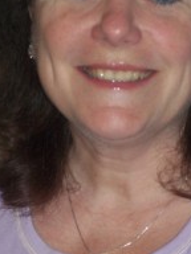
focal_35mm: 192
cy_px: 139
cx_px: 125
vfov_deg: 10.3
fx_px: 1413
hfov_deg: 7.7
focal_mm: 17.3
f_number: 3.6
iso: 125
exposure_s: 1/125
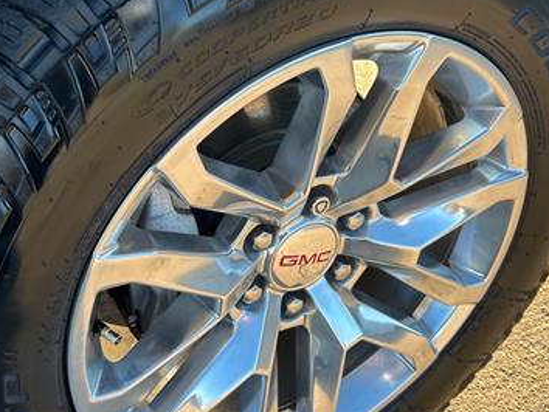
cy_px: 181
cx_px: 290
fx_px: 746
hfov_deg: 40.4
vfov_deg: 30.9
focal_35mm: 47
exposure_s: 1/513
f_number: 1.5
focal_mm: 5.7
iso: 50
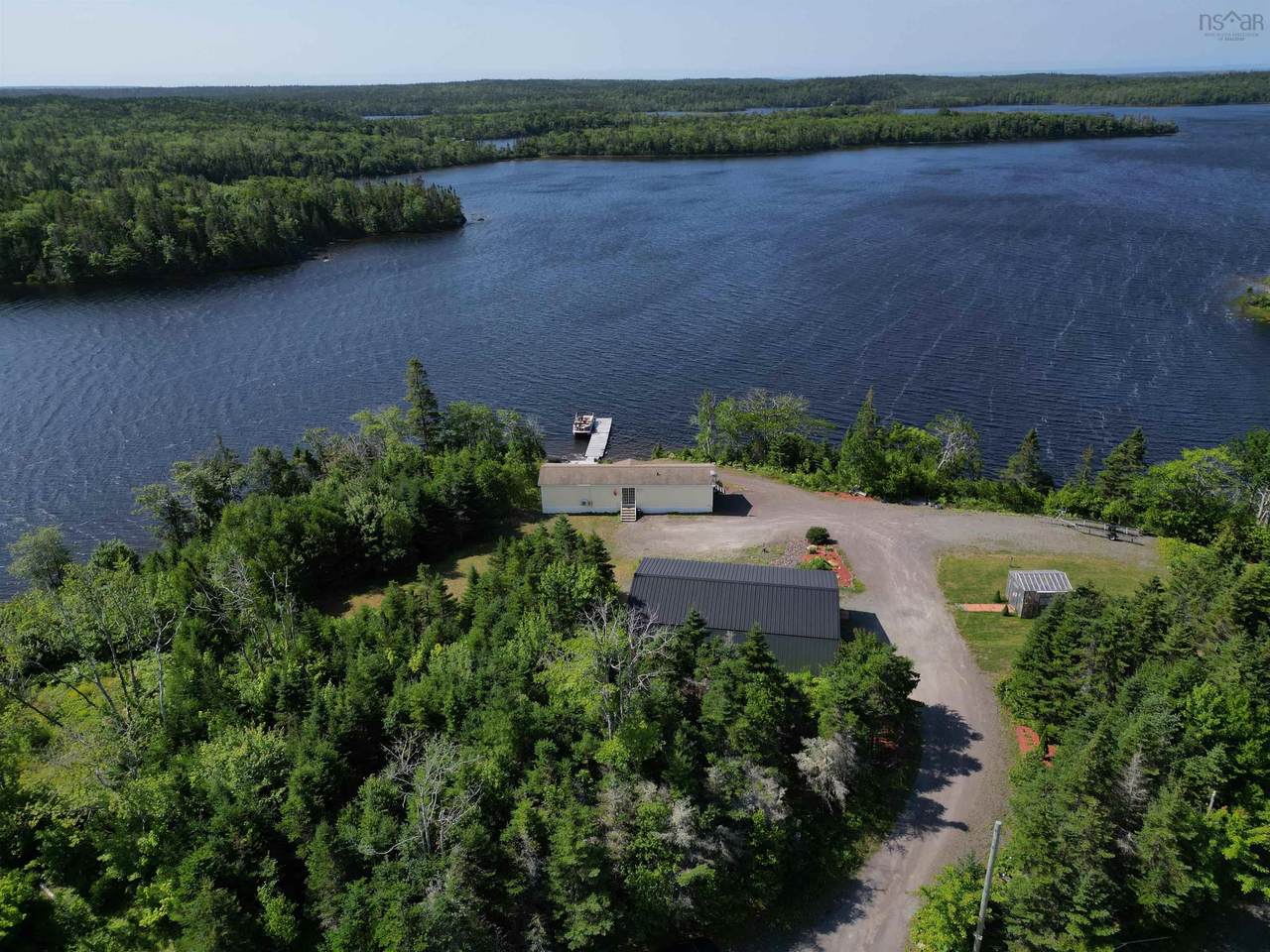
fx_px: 881
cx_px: 635
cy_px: 476
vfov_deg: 56.8
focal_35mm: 24
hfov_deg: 71.6
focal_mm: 6.72
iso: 100
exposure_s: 1/3200
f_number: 1.7
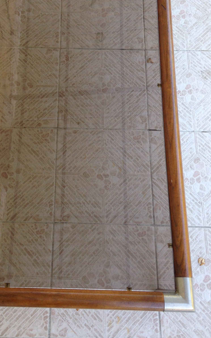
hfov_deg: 26.7
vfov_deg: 41.3
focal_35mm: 48
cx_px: 69
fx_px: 442
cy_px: 111
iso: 80
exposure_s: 1/120
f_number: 2.4
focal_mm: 4.12
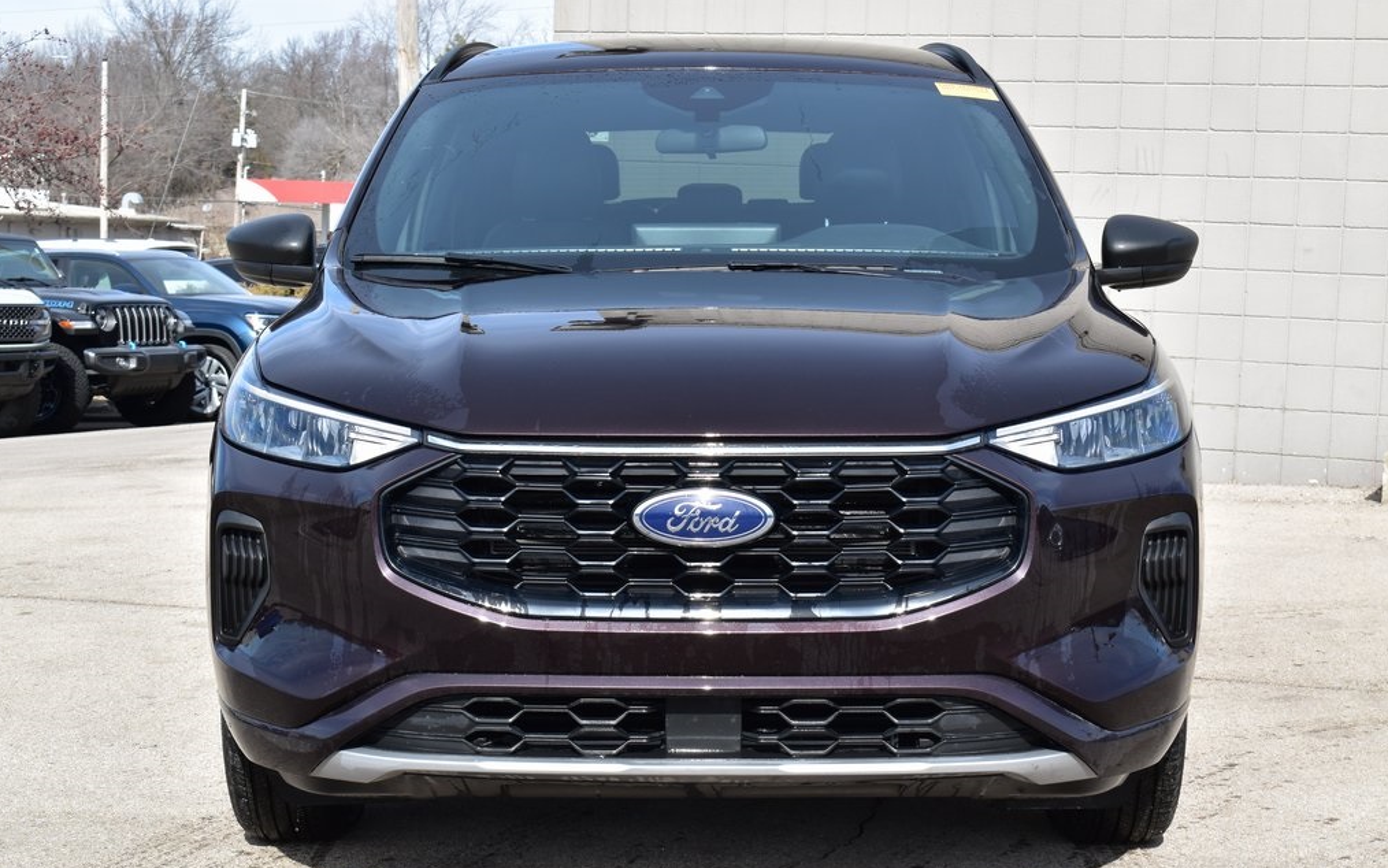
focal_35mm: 71
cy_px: 454
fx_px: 2686
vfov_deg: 18.4
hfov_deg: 29.0
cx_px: 691
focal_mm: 46
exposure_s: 1/320
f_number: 10
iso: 400
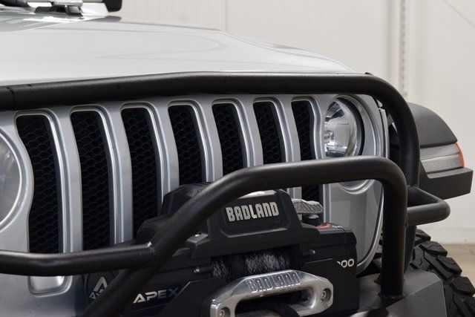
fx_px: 1386
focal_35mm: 105
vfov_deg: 13.0
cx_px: 238
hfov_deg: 19.5
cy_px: 158
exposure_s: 1/30
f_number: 7.1
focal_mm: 70
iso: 800
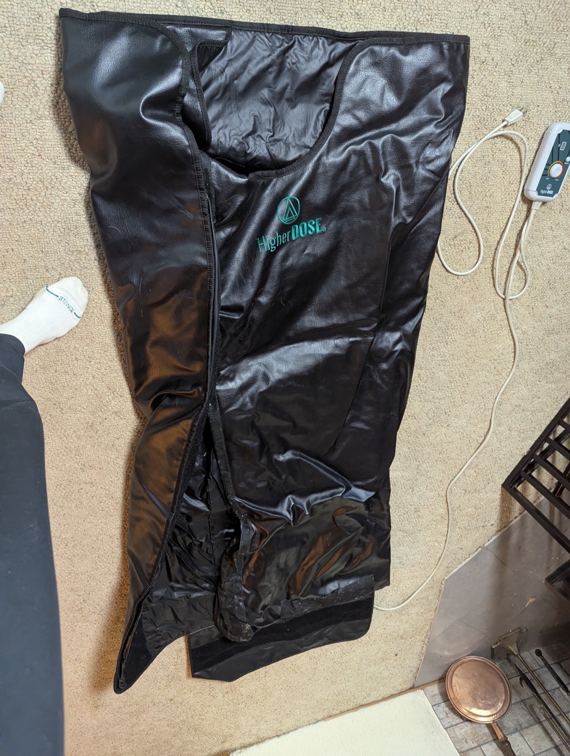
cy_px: 378
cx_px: 285
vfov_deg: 71.5
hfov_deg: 57.0
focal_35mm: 24
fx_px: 525
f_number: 1.85
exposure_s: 1/67
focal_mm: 6.81
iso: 2153
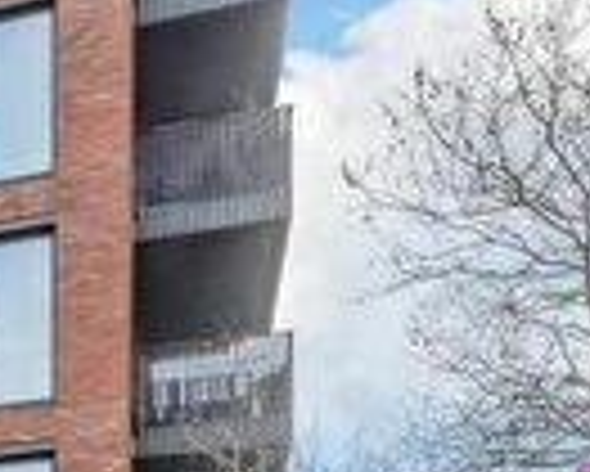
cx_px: -473
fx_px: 1223
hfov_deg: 19.9
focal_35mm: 70
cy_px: 74
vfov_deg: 21.5
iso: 400
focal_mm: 14
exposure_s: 1/800
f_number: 8
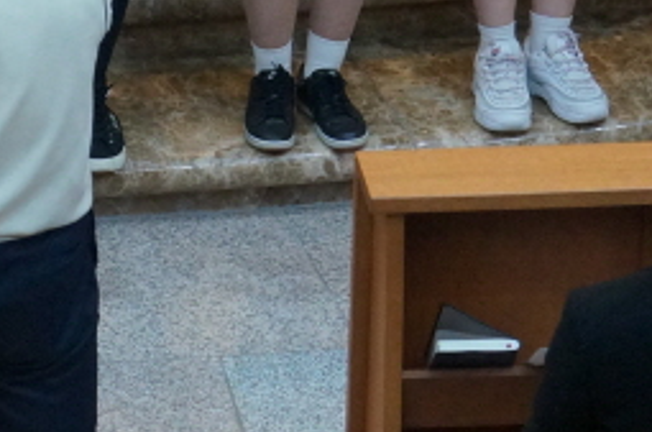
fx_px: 6092
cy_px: -383
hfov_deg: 6.1
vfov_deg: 4.0
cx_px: -340
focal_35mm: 337
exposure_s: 1/160
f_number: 4.5
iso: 1600
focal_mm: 56
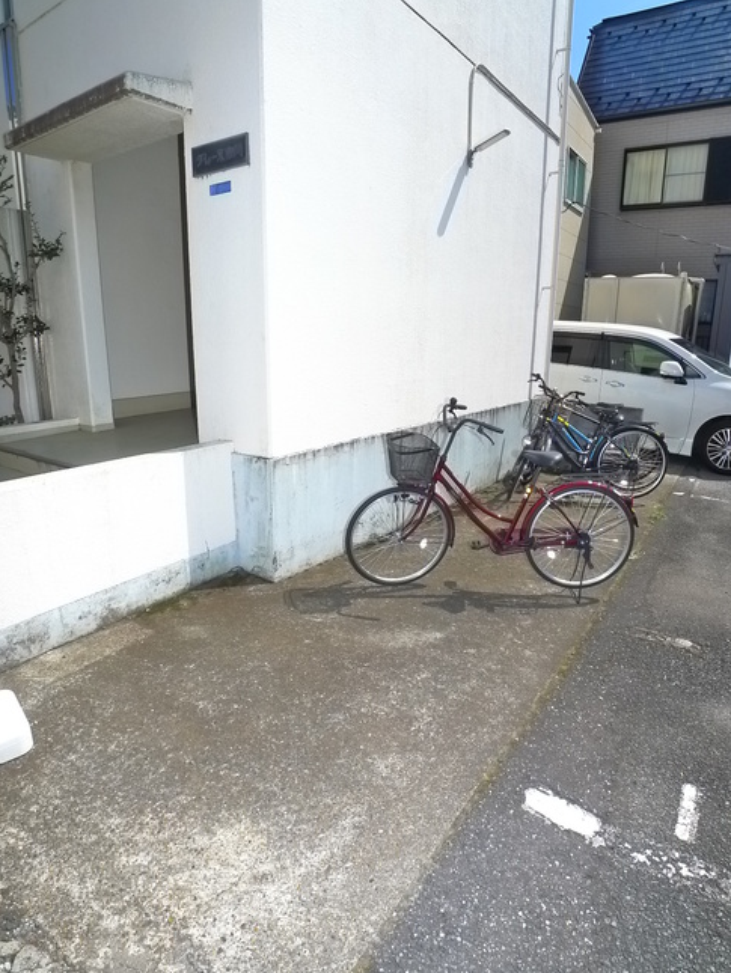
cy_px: 494
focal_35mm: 26
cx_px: 379
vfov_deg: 67.3
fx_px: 732
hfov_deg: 53.1
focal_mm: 5.1
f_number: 4
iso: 400
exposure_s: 1/800
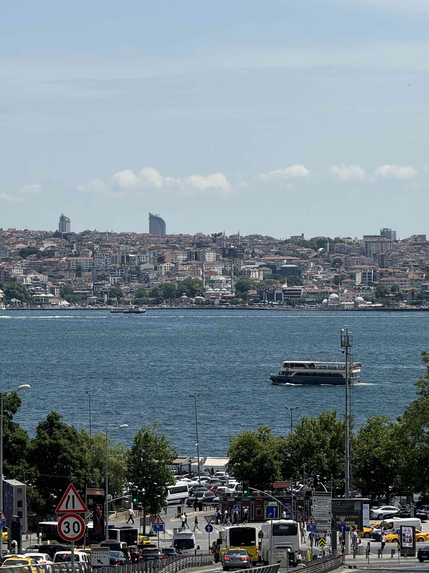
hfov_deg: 10.2
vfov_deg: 13.5
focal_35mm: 146
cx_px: 173
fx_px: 2413
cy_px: 340
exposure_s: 1/1969
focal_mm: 15.66
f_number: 2.8
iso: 50
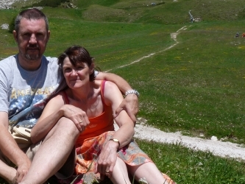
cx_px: 50
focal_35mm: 63
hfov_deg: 30.0
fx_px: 446
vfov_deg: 23.3
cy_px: 85
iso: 100
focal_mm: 6.2
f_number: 7.1
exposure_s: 1/500
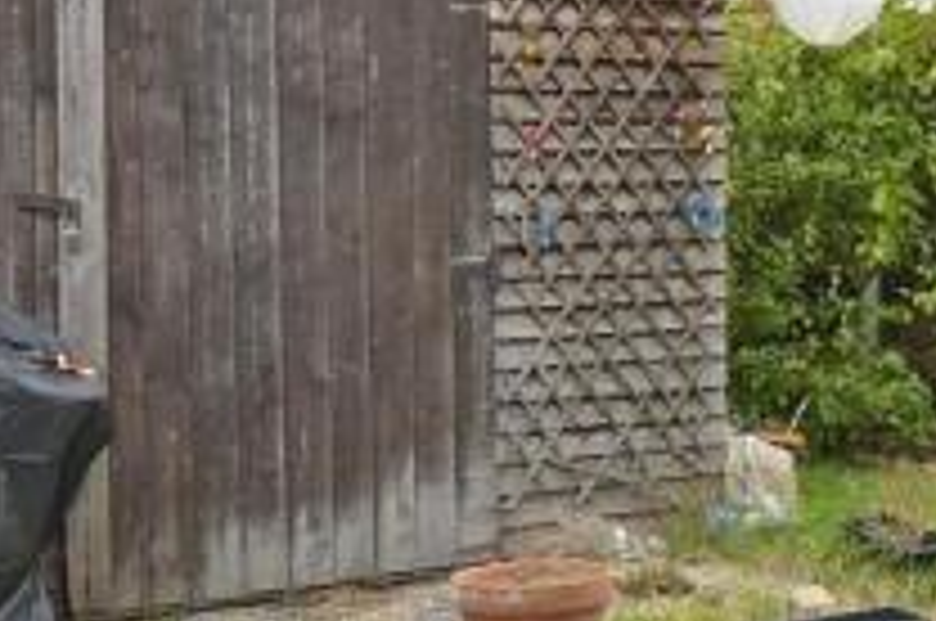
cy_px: 218
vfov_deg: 18.3
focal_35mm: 74
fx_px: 1921
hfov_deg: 25.4
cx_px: 1026
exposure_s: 1/40
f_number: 8
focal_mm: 10
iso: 80
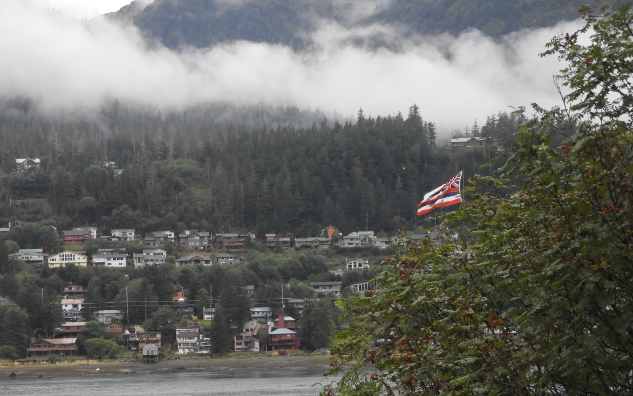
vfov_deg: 10.7
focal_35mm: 123
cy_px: 229
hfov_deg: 17.0
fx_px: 2122
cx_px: 318
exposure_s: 1/60
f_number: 5
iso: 360
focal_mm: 20.6
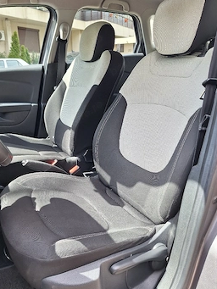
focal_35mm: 27
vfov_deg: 65.2
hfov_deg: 51.3
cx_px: 96
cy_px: 132
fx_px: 226
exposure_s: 1/250
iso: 40
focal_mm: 5.54
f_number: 1.8
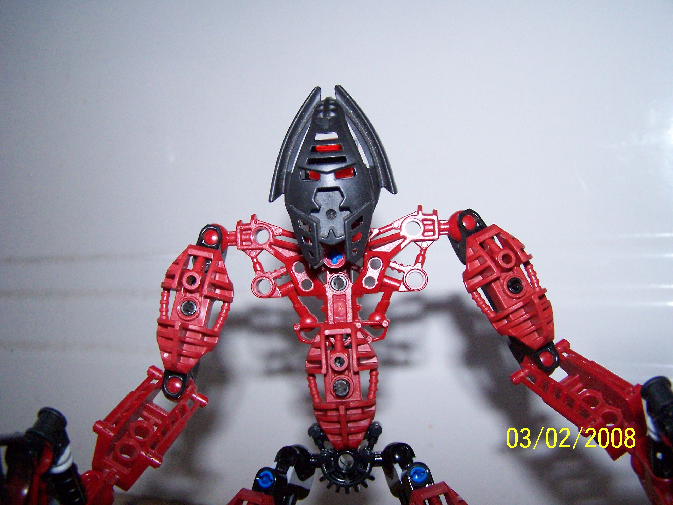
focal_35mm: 38
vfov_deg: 37.7
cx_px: 336
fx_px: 739
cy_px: 252
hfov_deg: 49.0
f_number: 2.8
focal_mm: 6.3
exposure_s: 1/60
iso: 400
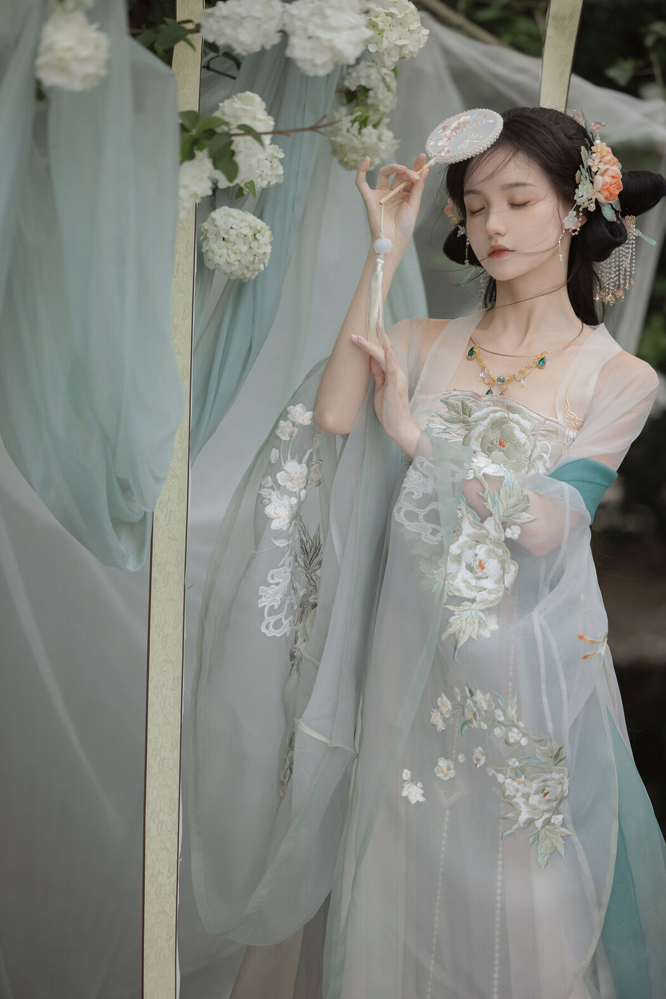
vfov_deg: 14.1
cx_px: 333
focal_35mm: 146
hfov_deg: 9.4
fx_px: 4051
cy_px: 500
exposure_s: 1/1000
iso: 200
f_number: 2.8
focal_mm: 147
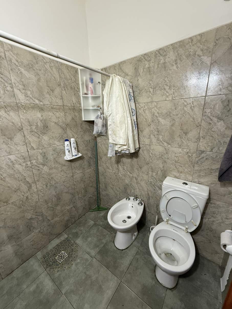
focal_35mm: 14
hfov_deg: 85.7
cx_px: 116
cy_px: 154
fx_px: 125
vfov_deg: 102.1
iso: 320
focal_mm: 2.22
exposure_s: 1/50
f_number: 2.2
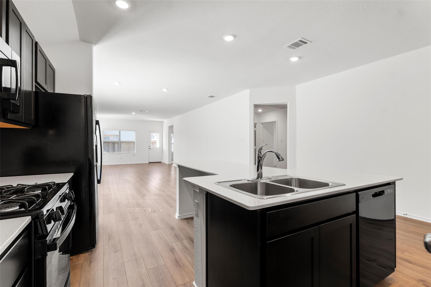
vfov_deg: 73.7
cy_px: 144
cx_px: 216
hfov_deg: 96.7
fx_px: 192
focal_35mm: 16
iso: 125
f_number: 8
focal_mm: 16
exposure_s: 1/4
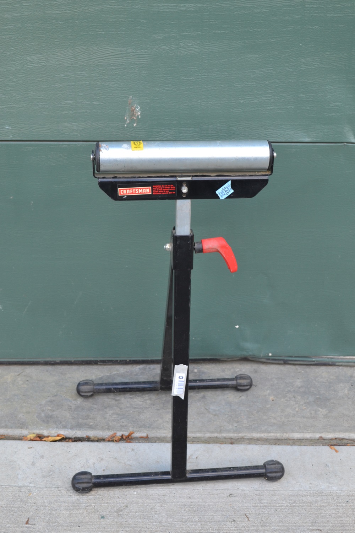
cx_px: 178
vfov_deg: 43.6
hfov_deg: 29.9
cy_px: 266
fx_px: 666
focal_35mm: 45
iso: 400
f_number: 6.3
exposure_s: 1/60
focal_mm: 30
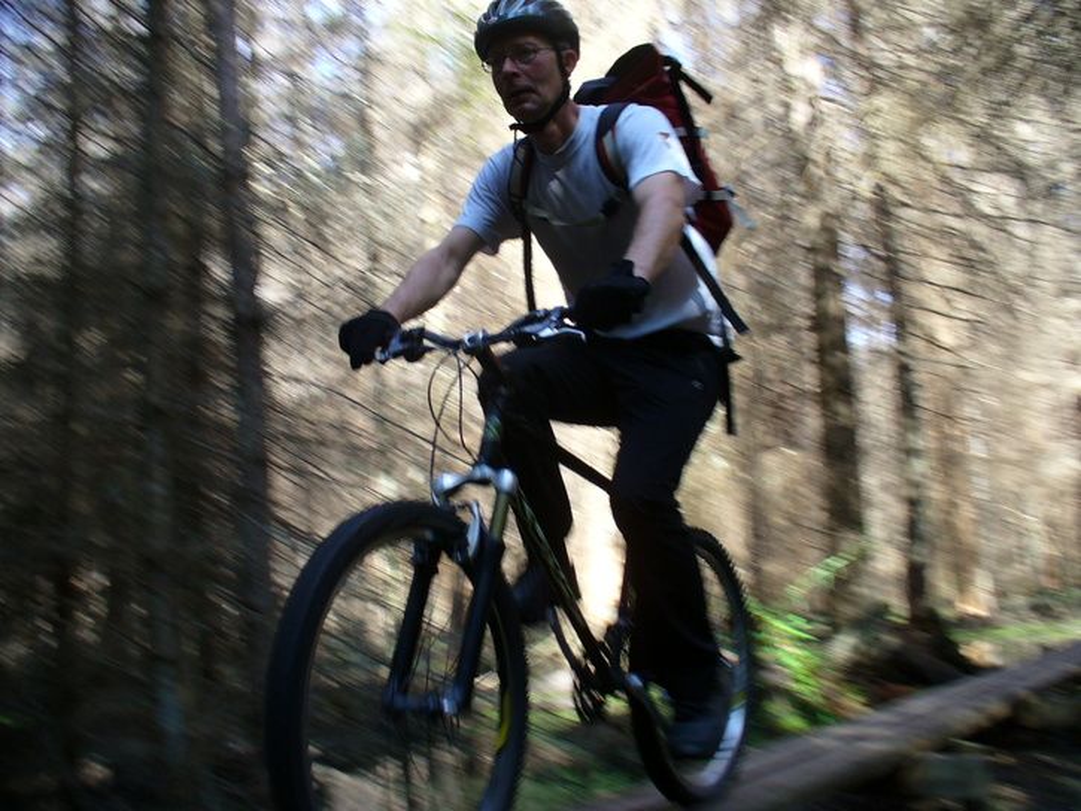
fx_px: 1156
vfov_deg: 38.7
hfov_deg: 50.1
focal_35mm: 37
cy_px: 406
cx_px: 540
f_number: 2.8
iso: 64
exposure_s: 1/60
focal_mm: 6.1
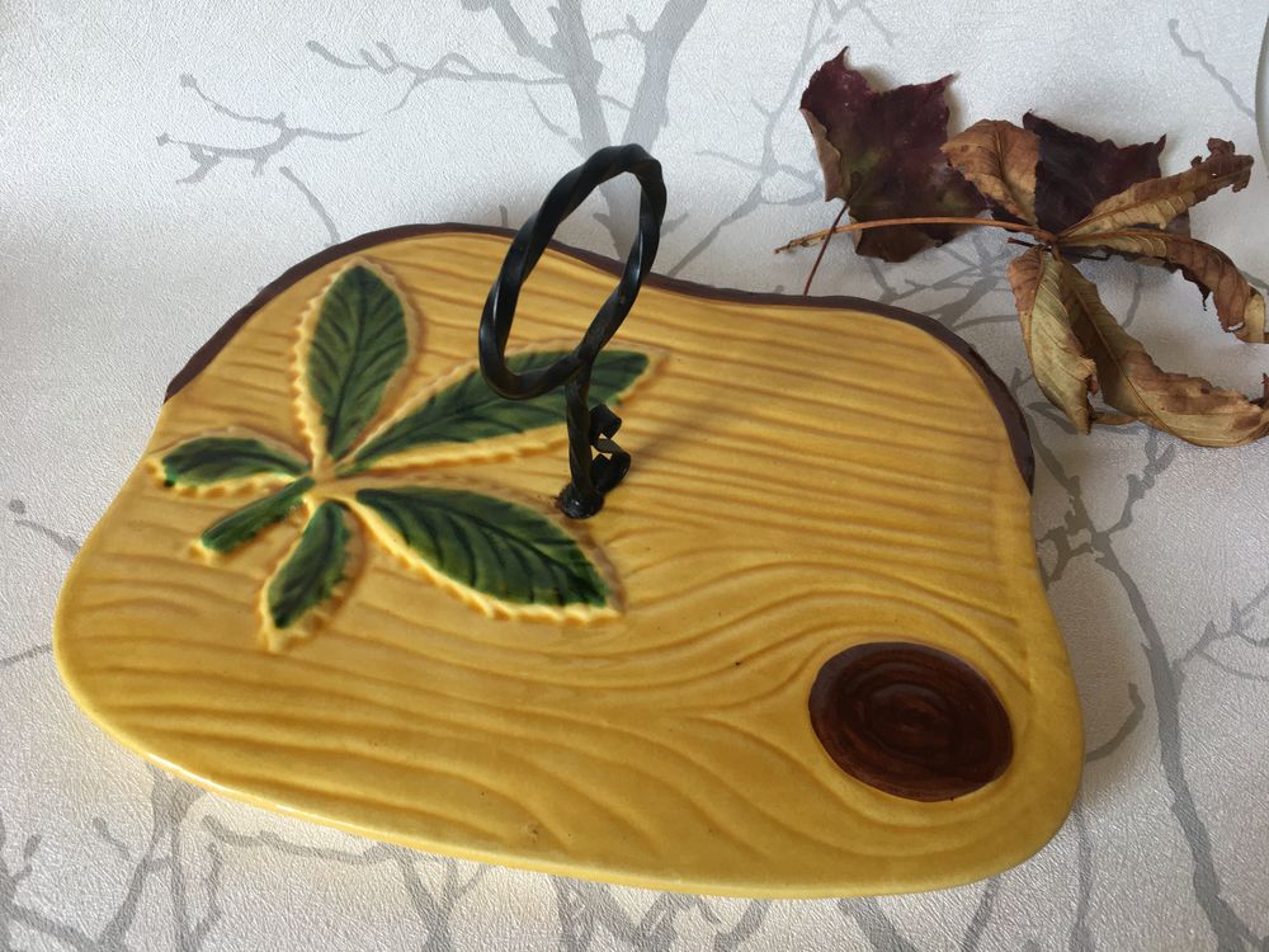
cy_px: 476
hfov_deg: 61.7
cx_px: 634
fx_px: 1063
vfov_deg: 48.2
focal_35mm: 29
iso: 50
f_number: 2.2
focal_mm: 4.15
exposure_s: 1/33
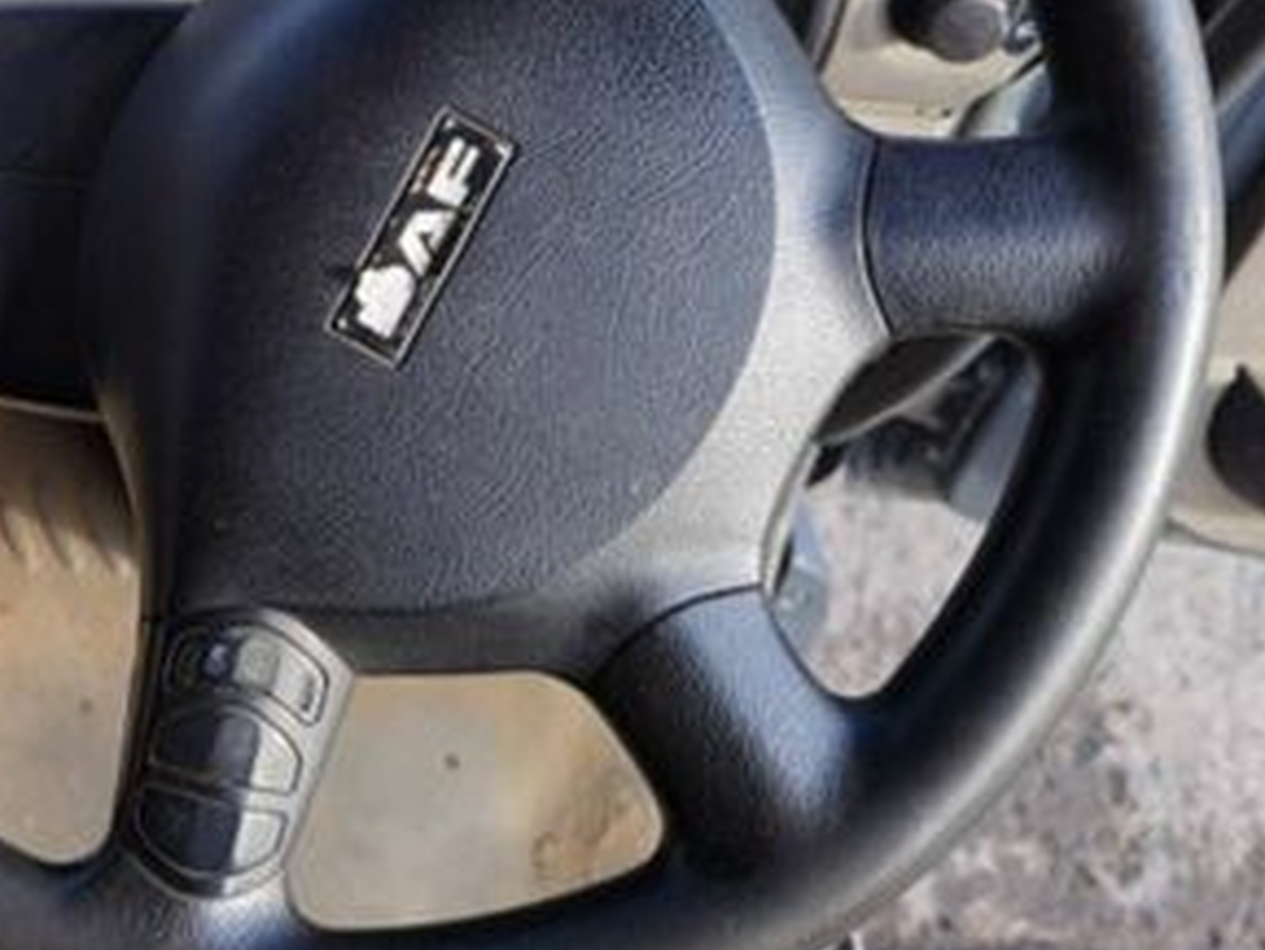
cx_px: 127
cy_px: 136
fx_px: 2047
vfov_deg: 25.5
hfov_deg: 32.6
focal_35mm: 56
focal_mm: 6.71
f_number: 1.9
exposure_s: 1/417
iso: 50
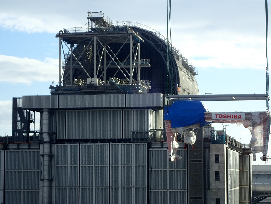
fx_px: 822
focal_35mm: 105
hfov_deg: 18.7
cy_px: 101
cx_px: 140
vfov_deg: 14.1
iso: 100
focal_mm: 18
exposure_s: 1/200
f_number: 6.3
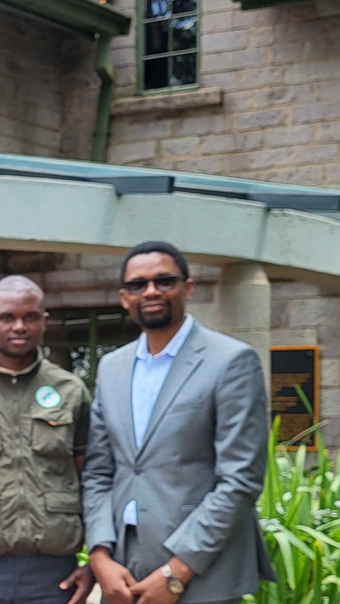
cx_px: -298
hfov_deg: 13.4
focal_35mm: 80
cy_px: 418
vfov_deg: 26.3
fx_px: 1282
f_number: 1.8
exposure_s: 1/241
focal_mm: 5.4
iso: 40
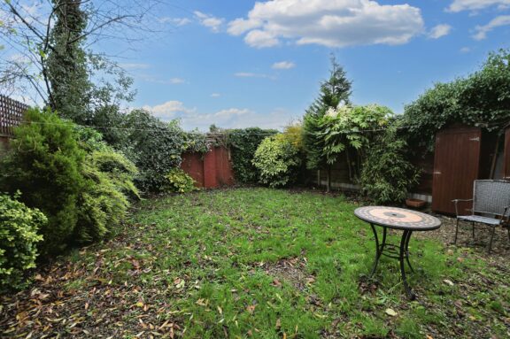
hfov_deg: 100.4
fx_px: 212
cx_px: 255
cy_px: 170
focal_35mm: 15
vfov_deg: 77.2
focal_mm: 10
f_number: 3.5
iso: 100
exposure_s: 1/40
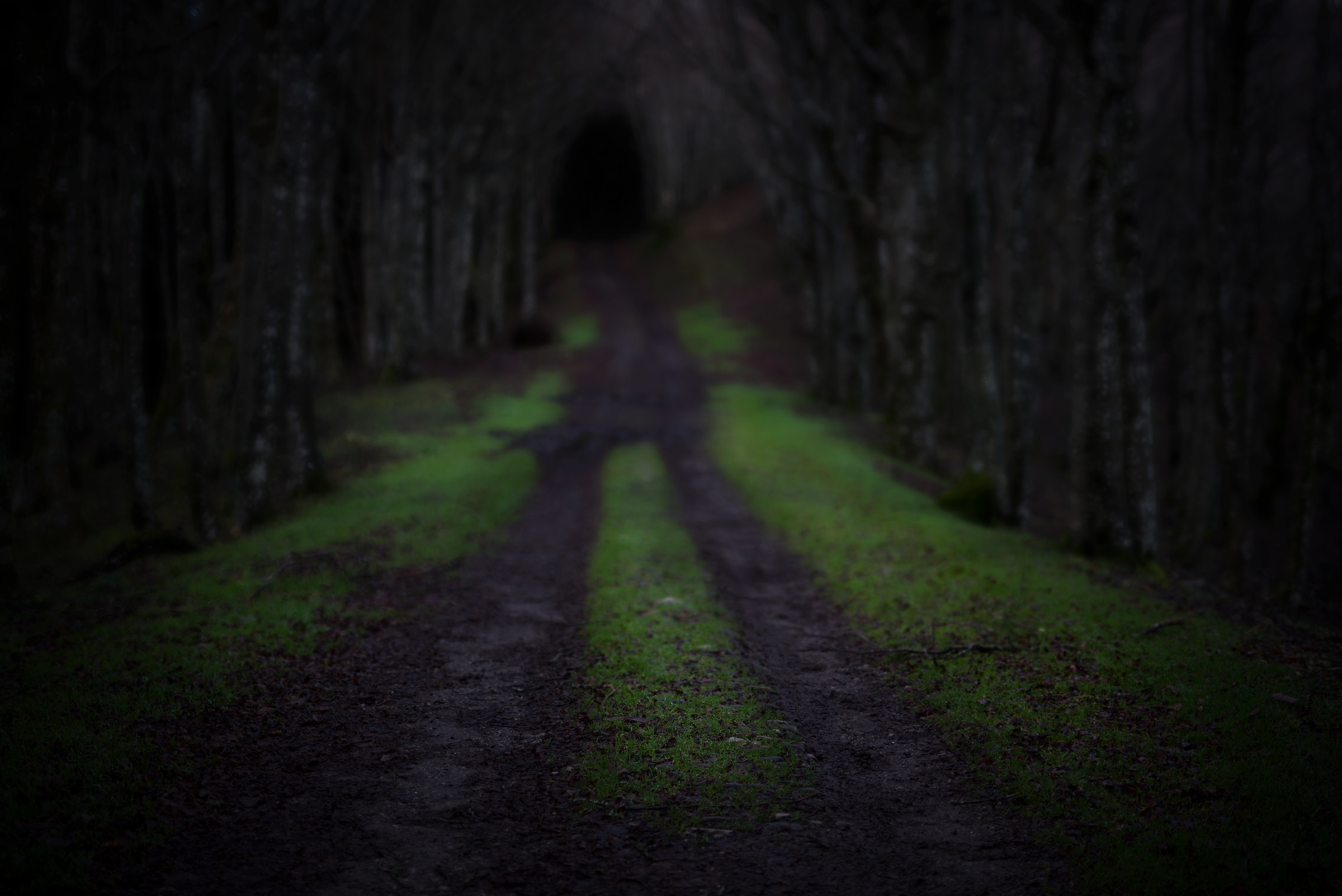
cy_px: 448
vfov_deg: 27.0
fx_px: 1864
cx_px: 671
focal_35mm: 50
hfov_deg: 39.6
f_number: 1.4
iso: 200
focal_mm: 50
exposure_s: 1/2000
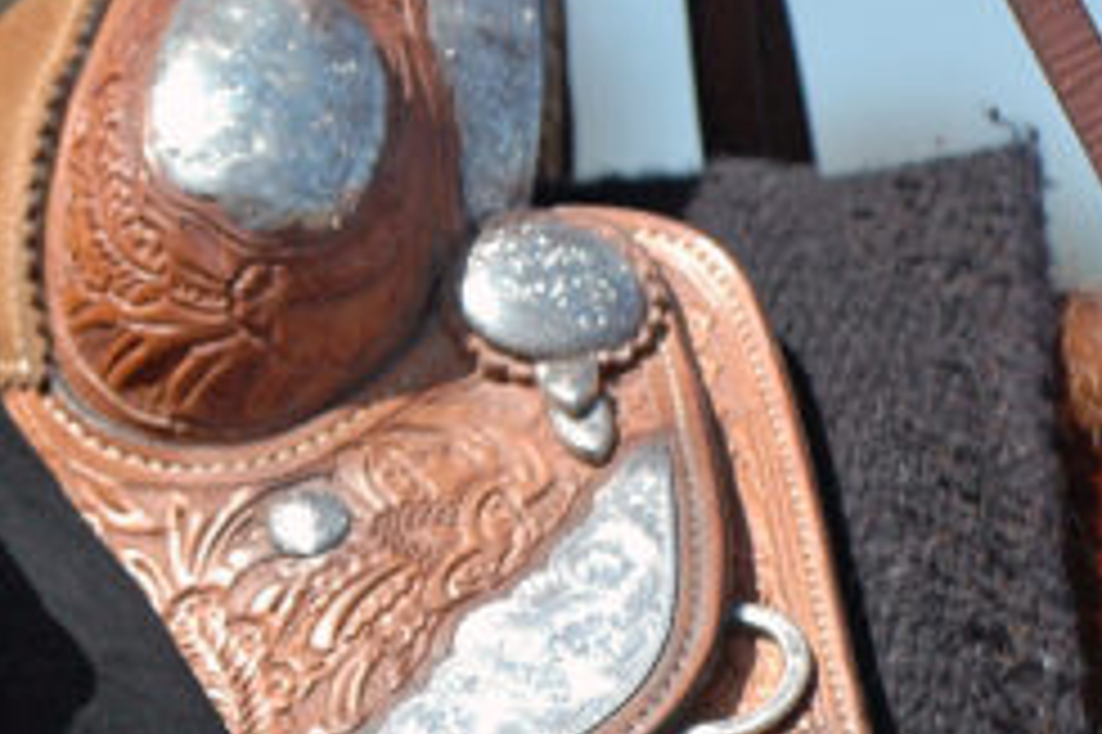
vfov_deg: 2.2
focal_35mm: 636
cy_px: 191
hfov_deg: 3.2
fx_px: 19442
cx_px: -36
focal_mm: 135
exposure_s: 1/1600
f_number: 4
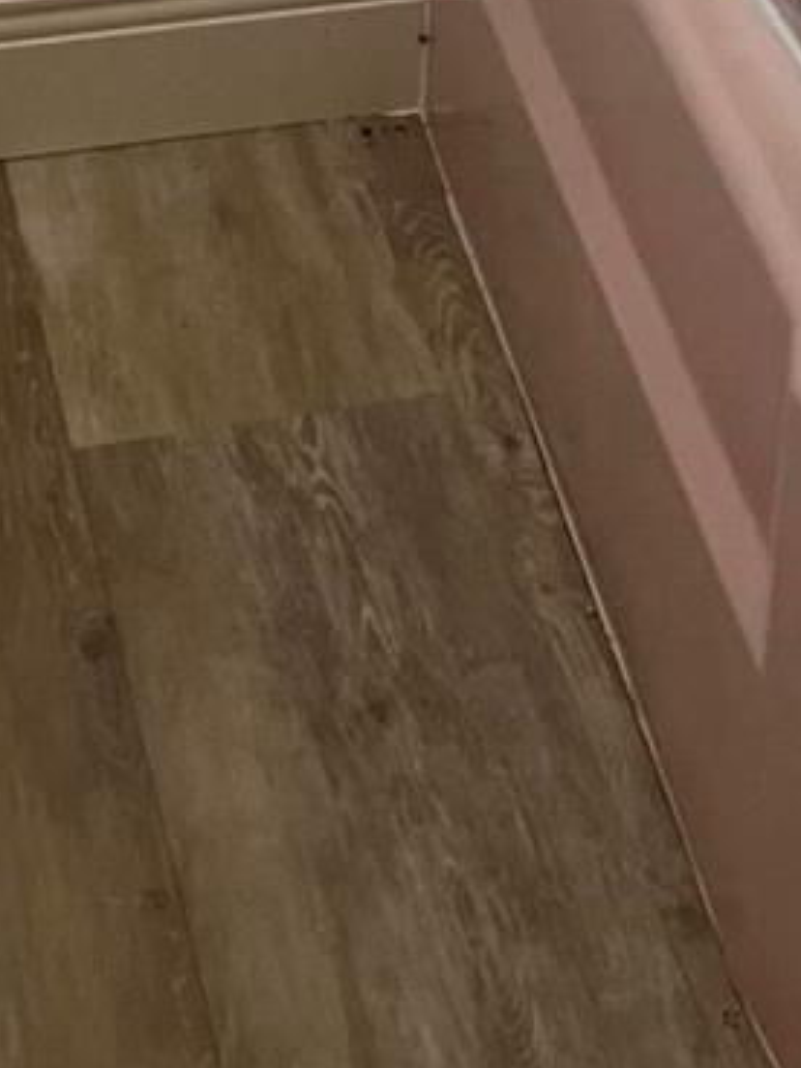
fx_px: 3610
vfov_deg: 15.3
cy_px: -647
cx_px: 627
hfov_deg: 12.6
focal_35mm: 117
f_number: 1.8
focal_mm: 3.99
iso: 125
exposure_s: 1/60
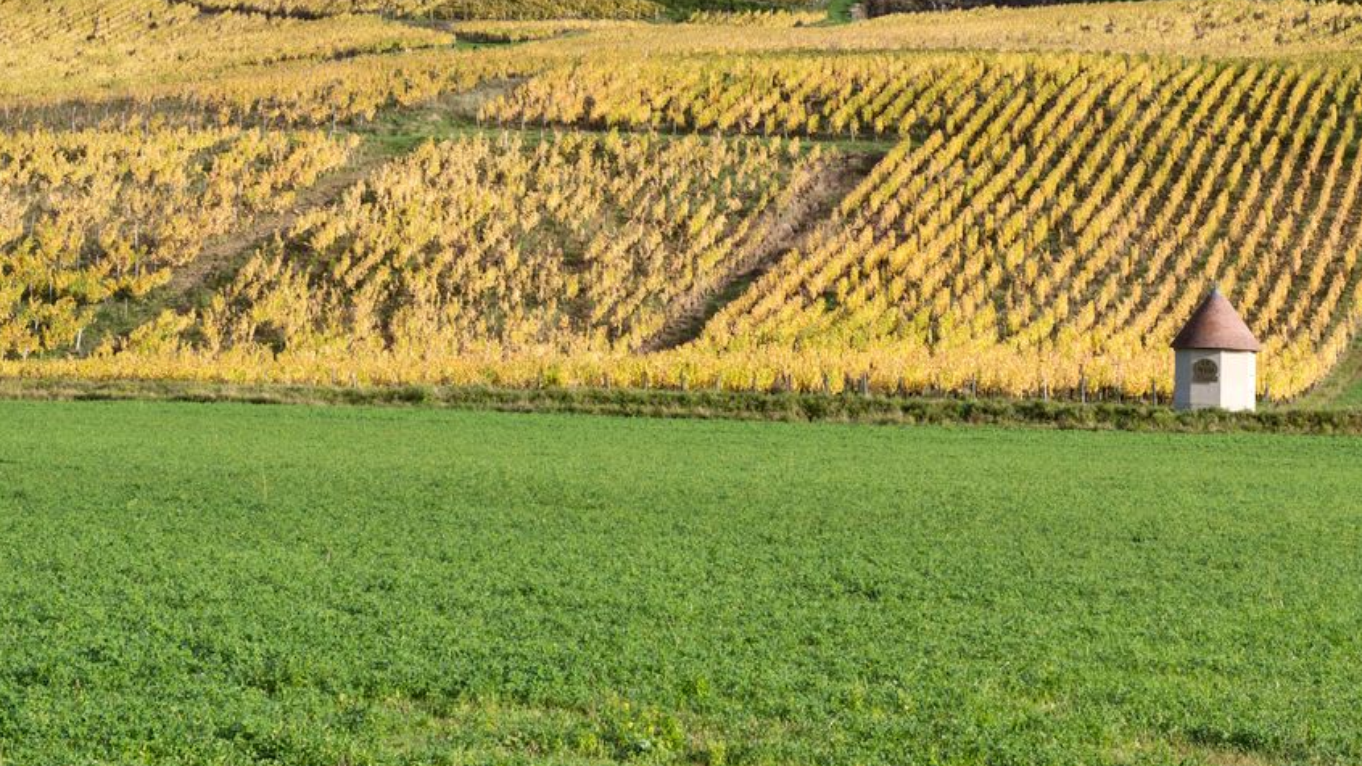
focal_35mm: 95
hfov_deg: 22.5
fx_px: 3431
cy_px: -137
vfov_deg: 12.5
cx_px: 683
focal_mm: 60
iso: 100
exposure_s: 1/90
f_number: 11
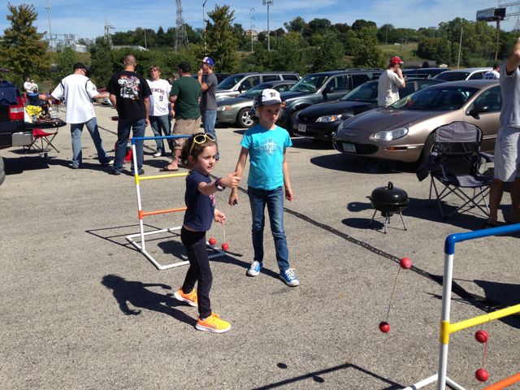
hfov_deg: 55.4
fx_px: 496
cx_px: 260
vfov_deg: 42.9
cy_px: 195
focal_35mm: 33
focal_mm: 4.13
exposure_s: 1/1869
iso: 50
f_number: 2.4
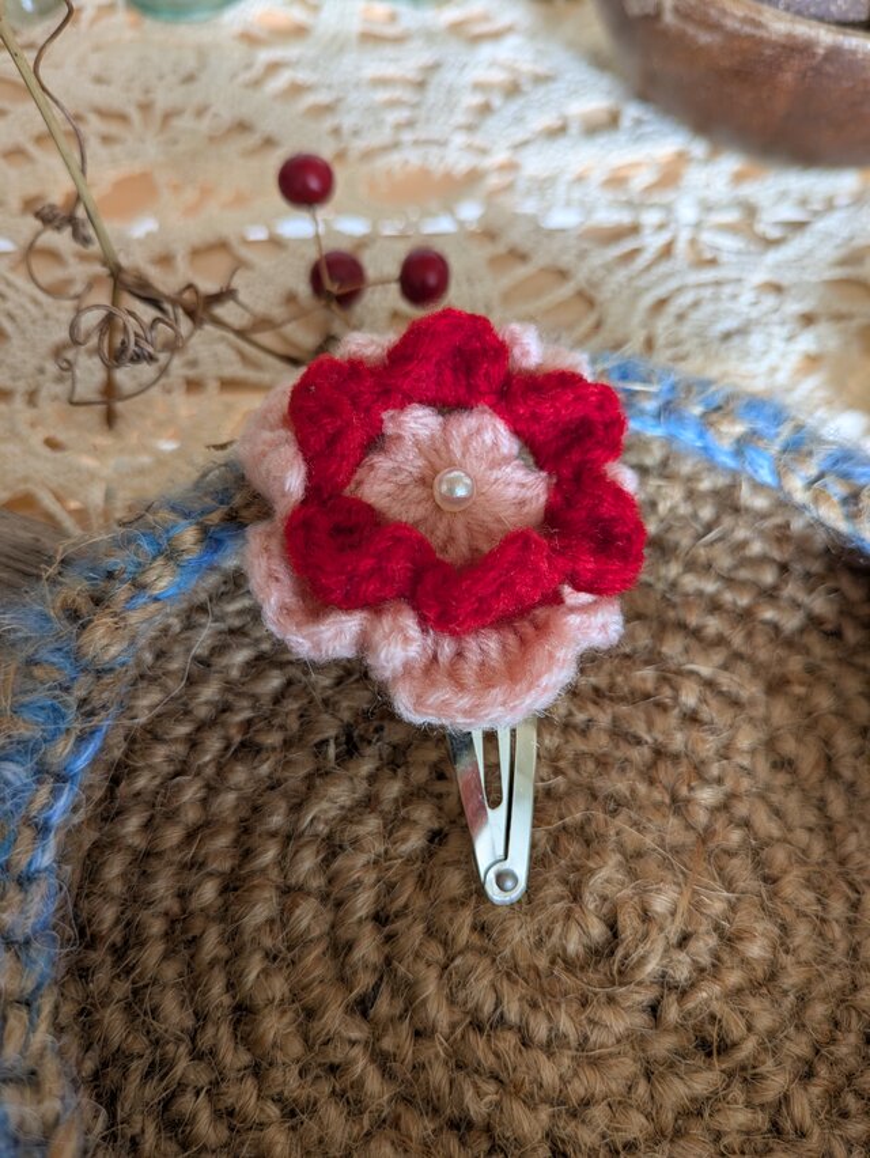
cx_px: 435
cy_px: 579
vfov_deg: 69.4
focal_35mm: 25
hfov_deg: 54.9
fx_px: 837
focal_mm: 5.43
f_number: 1.89
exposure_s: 1/50
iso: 79
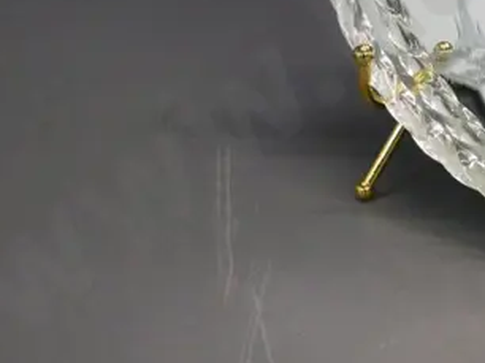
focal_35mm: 134
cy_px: -176
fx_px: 1876
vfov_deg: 10.7
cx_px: 634
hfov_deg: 14.1
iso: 3200
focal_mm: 20
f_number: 5.6
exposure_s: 1/250
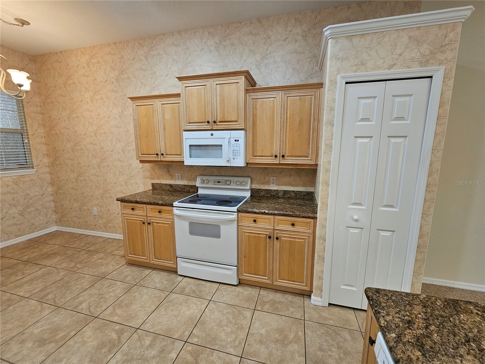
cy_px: 182
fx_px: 182
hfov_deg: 106.2
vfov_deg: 89.9
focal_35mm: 13
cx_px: 242
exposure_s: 1/60
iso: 160
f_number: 2.2
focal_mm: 2.2
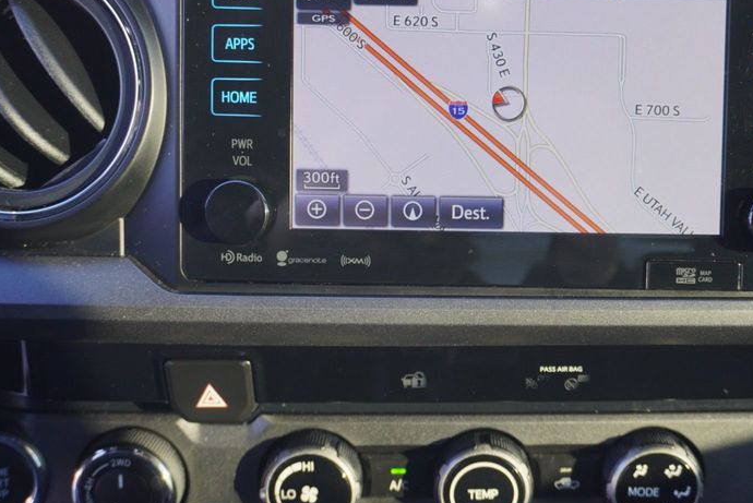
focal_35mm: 49
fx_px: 1026
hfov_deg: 40.1
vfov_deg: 27.5
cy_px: 219
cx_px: 468
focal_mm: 22
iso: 250
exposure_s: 1/60
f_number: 4
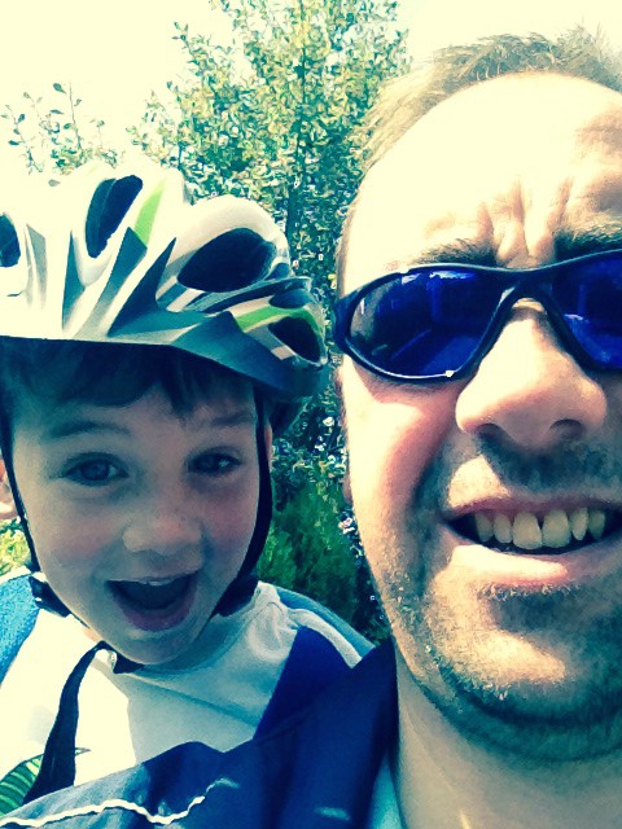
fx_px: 839
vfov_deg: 52.6
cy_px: 414
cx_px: 311
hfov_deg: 40.7
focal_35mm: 35
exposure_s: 1/1447
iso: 125
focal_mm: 1.85
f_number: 2.4
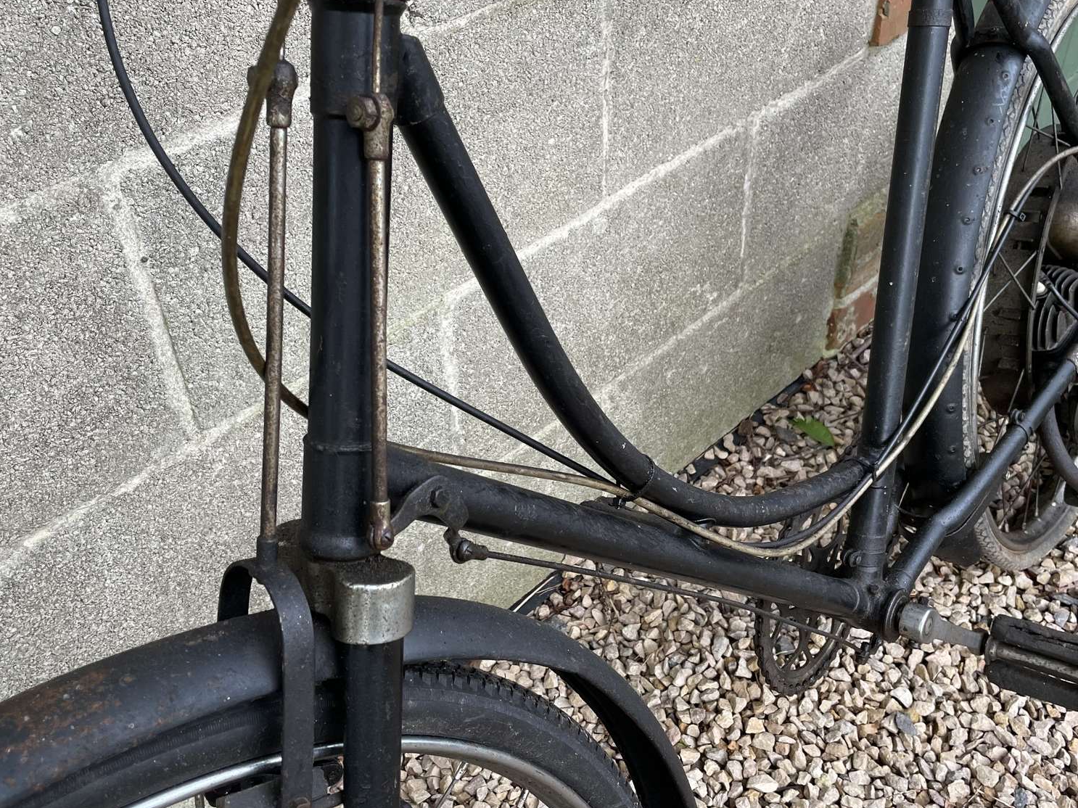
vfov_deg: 40.7
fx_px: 1090
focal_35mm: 35
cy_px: 386
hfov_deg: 52.6
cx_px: 503
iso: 32
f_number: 1.6
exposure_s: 1/121
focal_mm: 4.2
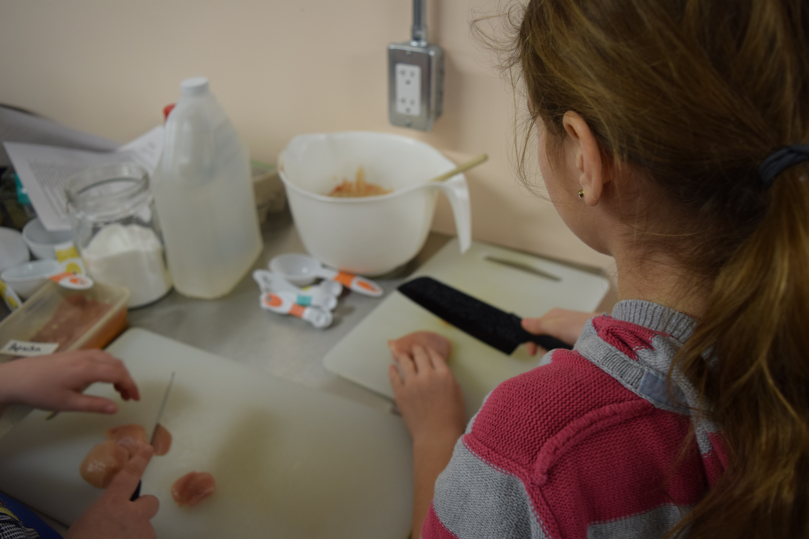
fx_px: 708
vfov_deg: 41.7
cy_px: 270
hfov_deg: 59.5
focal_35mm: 32
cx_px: 404
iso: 640
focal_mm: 21
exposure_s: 1/60
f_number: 4
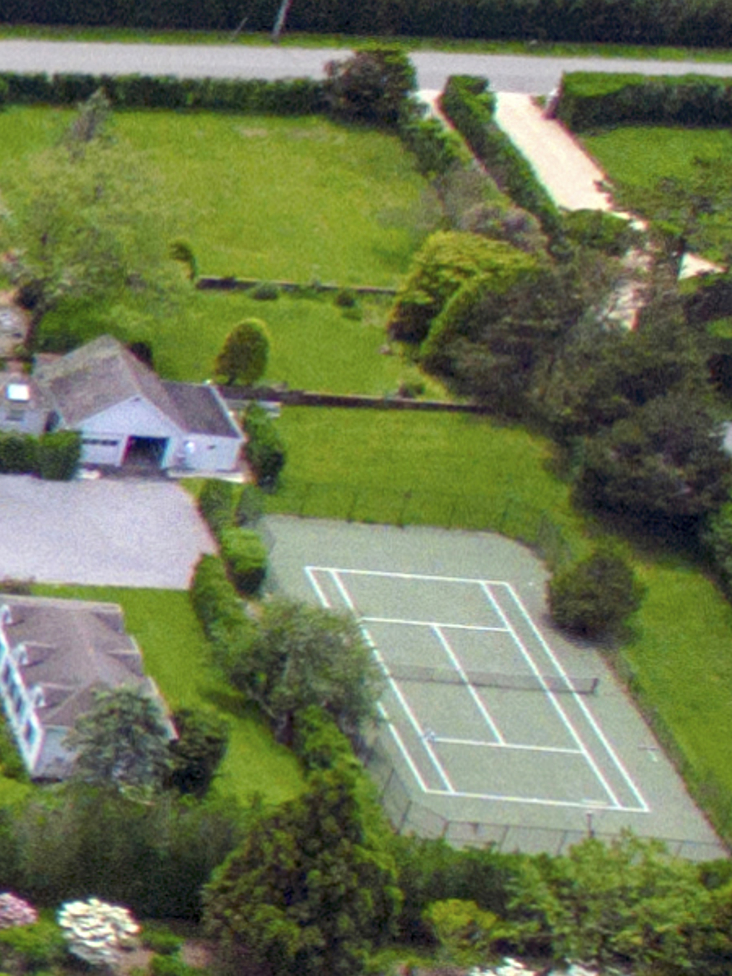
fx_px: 3750
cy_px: 524
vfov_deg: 14.8
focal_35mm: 133
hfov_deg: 8.7
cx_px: -1653
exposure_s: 1/2800
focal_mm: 3.61
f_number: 2.8
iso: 100
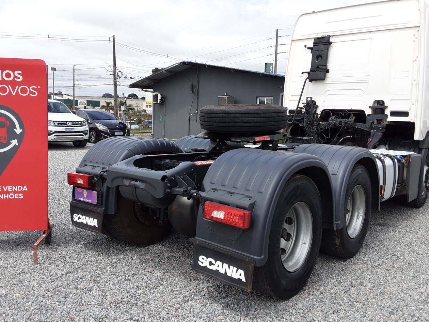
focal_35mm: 32
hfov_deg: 56.8
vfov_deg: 44.2
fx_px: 397
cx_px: 200
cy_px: 155
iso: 40
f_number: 1.9
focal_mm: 2.9
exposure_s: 1/1337
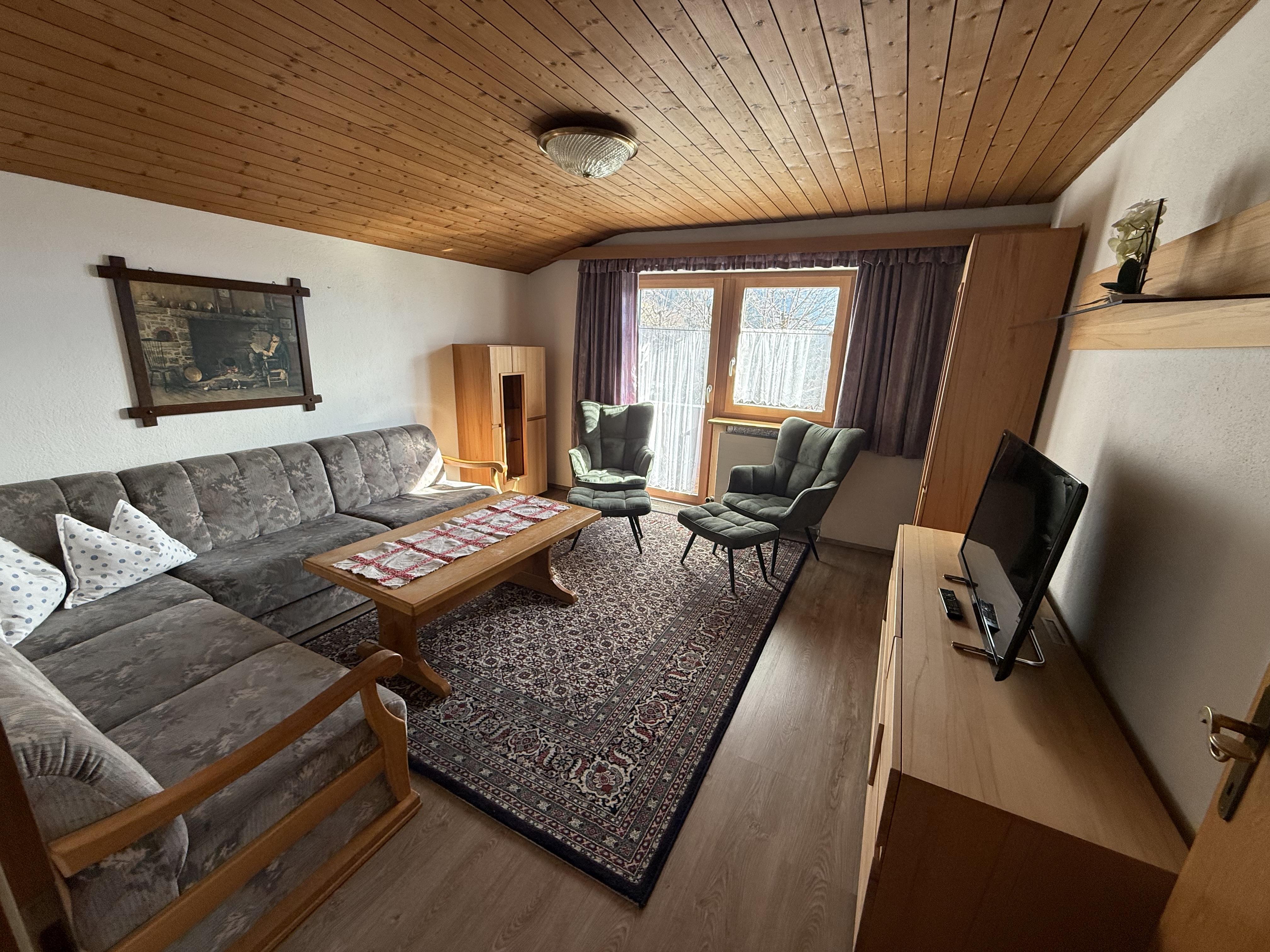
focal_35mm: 14
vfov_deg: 85.7
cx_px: 635
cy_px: 476
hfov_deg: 102.1
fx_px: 514
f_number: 2.2
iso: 100
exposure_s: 1/99
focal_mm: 2.22
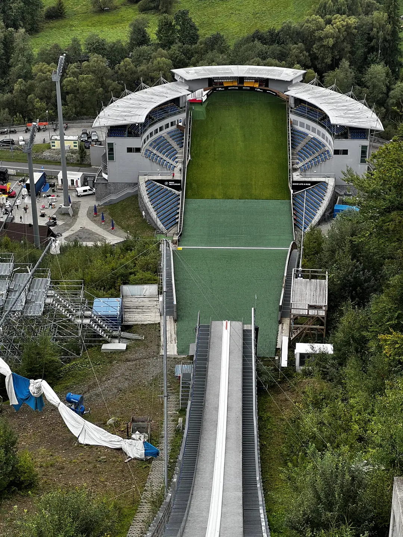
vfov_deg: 25.3
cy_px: 268
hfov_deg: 19.1
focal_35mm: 77
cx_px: 202
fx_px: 1195
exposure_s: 1/99
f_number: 2.8
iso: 32
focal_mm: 9
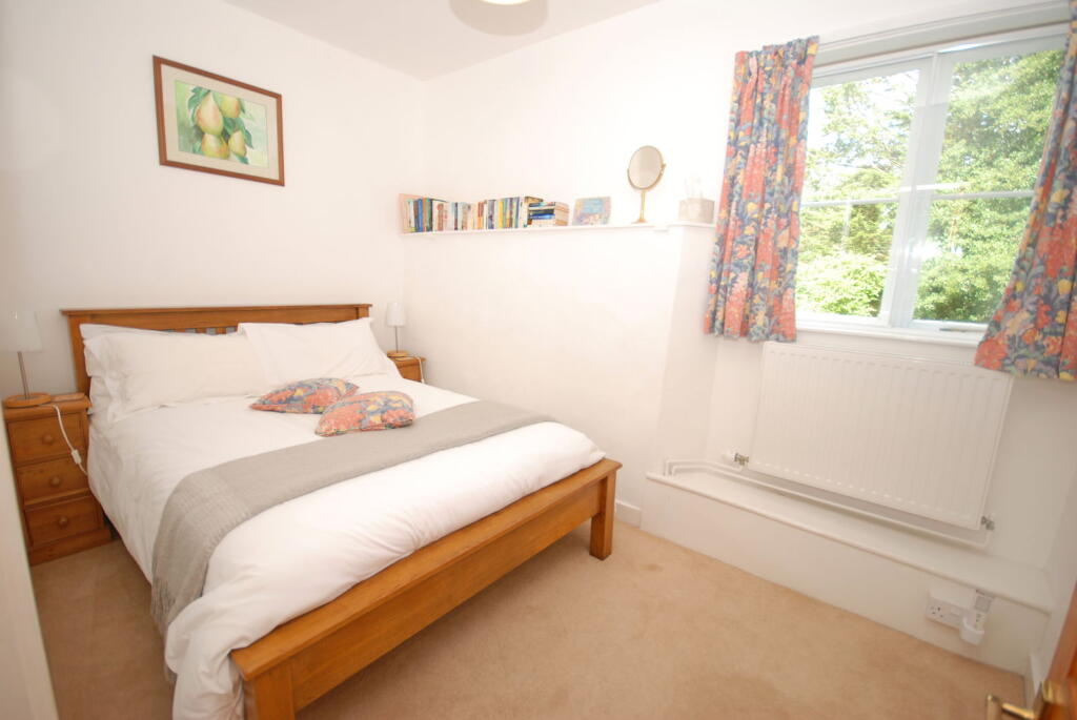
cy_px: 360
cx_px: 538
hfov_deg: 100.3
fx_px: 449
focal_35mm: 15
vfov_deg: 77.5
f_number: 4
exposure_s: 1/60
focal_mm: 10
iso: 160
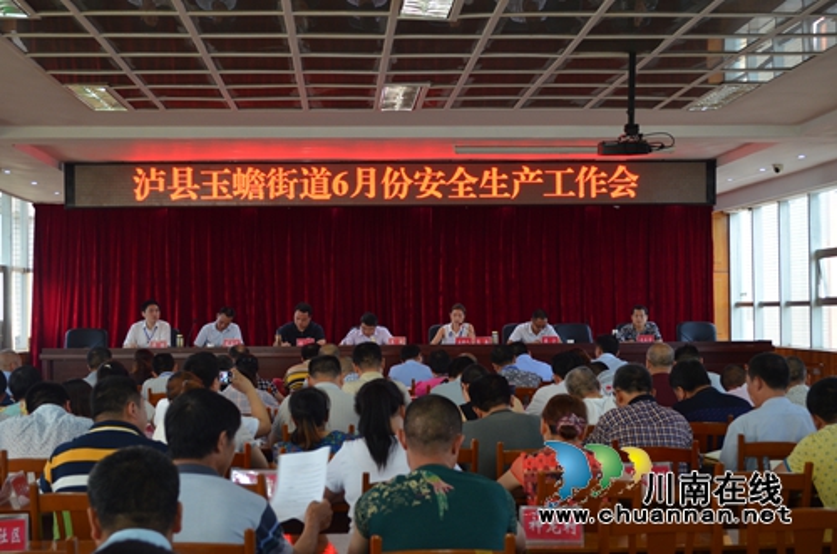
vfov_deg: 24.9
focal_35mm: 54
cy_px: 277
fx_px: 1253
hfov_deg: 36.9
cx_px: 418
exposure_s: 1/60
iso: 800
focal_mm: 36
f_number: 5
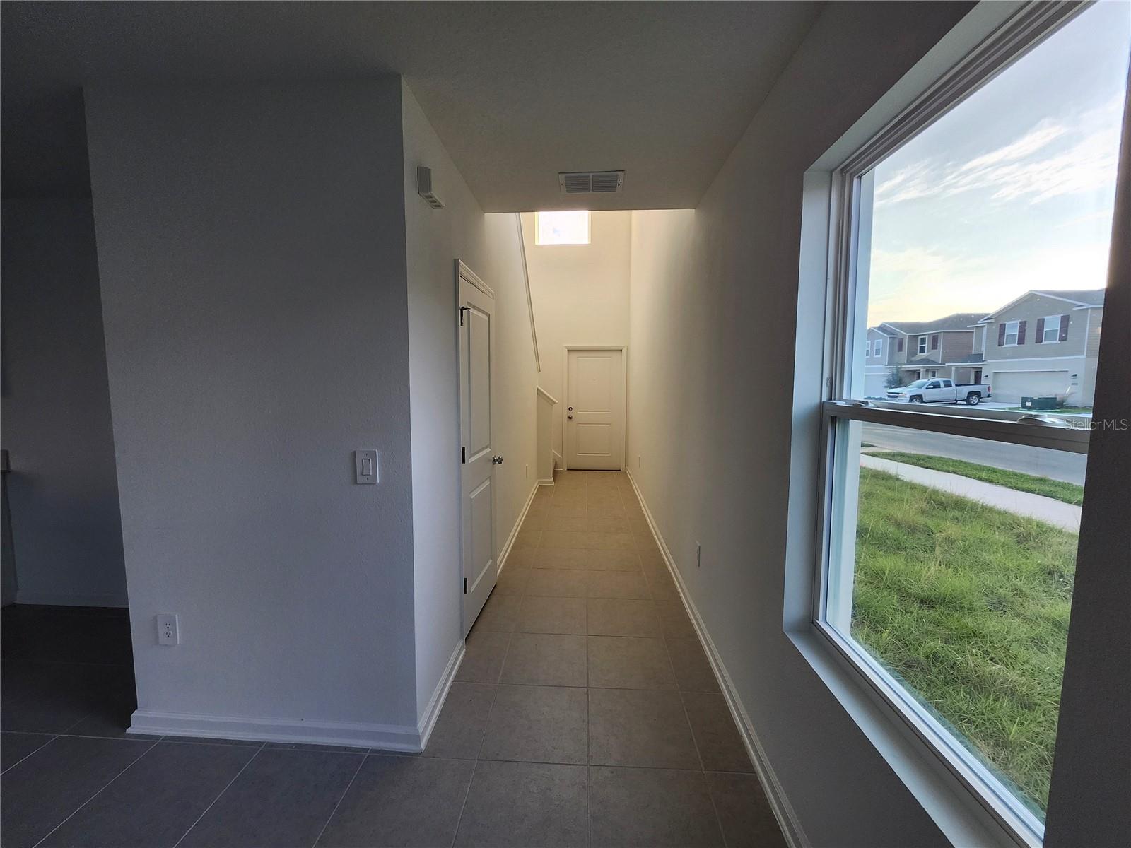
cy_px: 424
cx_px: 566
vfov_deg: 89.9
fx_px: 425
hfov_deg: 106.2
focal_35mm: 13
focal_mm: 1.74
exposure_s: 1/120
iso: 80
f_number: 2.2
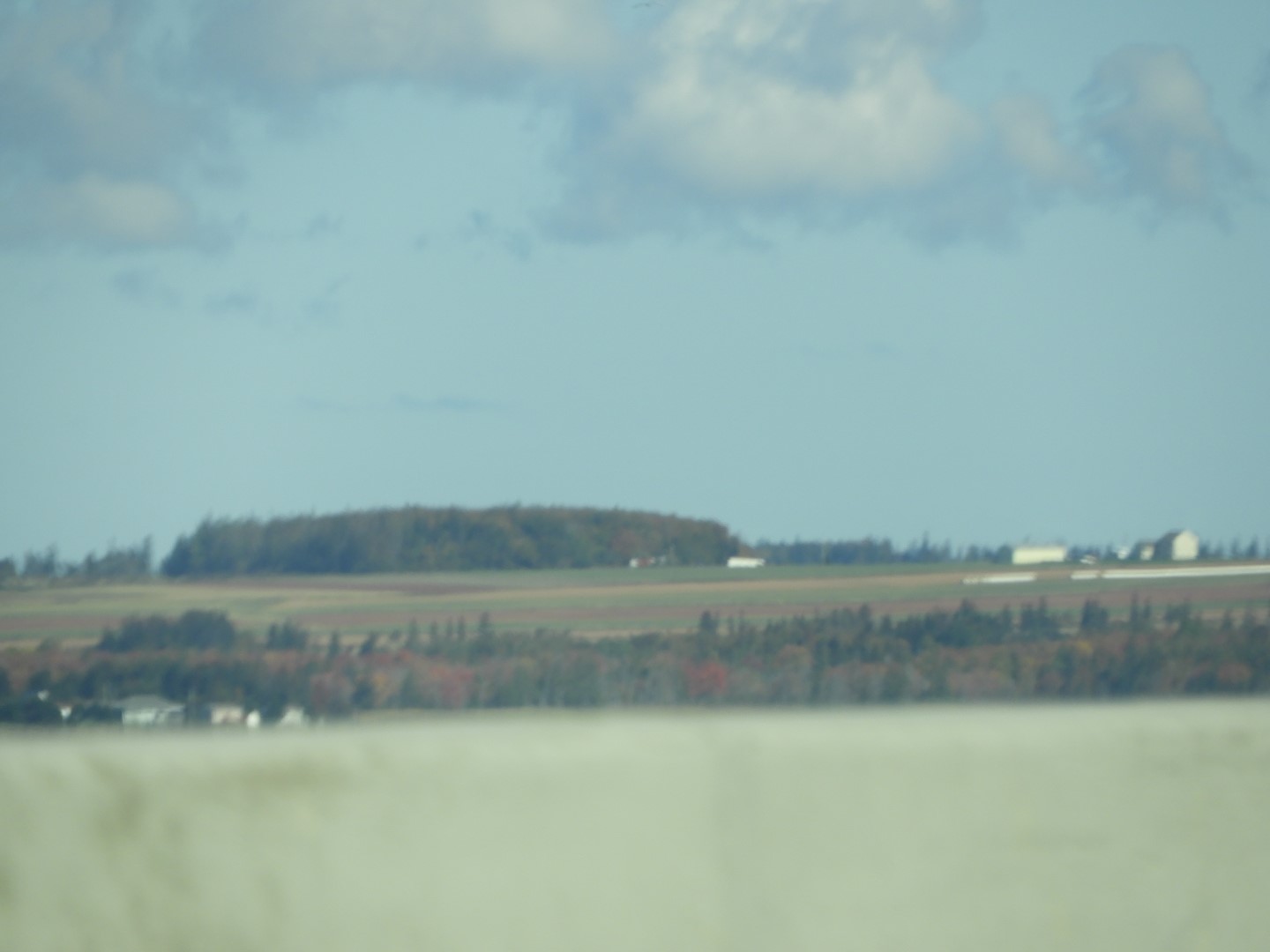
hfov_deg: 2.8
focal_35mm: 700
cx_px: 635
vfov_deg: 2.1
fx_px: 25682
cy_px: 476
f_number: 5.6
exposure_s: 1/500
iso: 100
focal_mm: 125.4
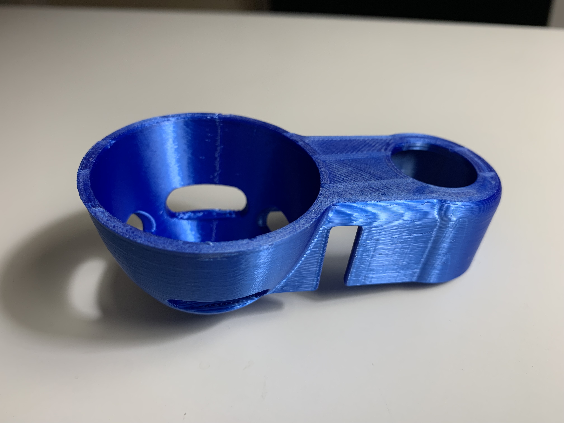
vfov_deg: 53.1
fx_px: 424
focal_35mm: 26
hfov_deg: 67.3
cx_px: 282
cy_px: 212
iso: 50
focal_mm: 4.25
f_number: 1.8
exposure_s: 1/50
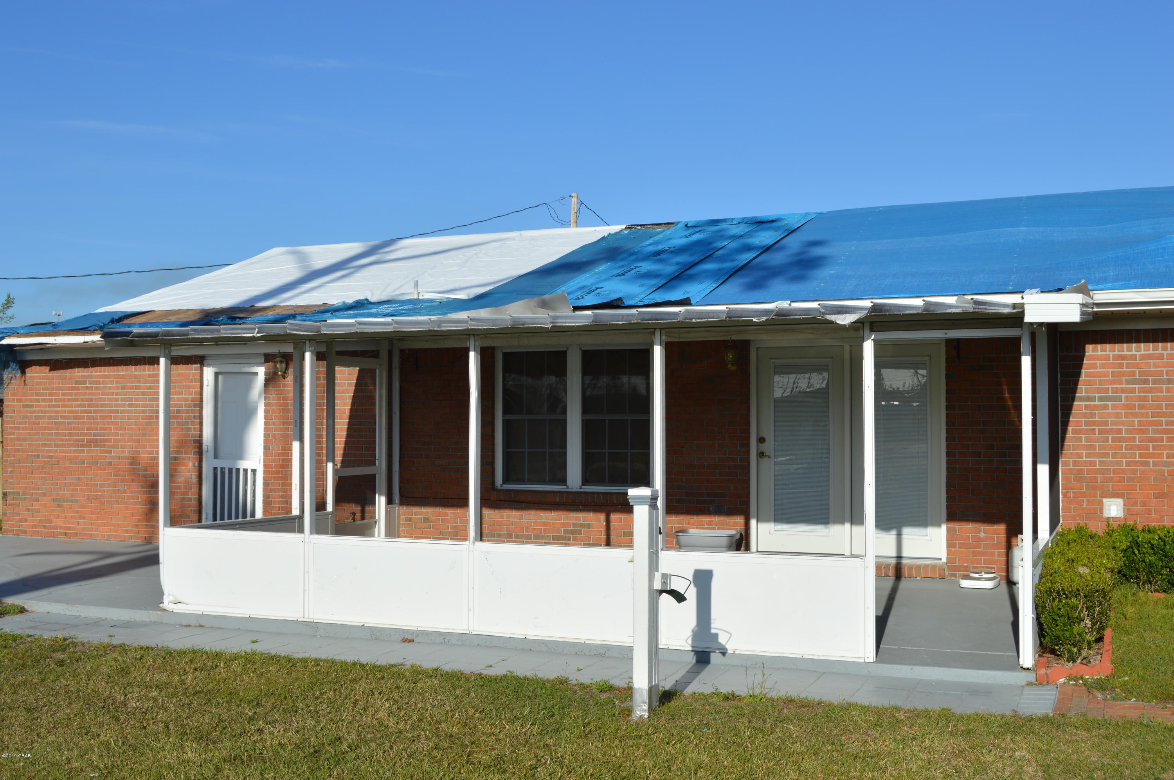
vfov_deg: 34.1
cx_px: 587
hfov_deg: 49.6
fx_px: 1271
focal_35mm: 39
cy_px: 390
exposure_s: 1/320
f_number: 9
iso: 100
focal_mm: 26
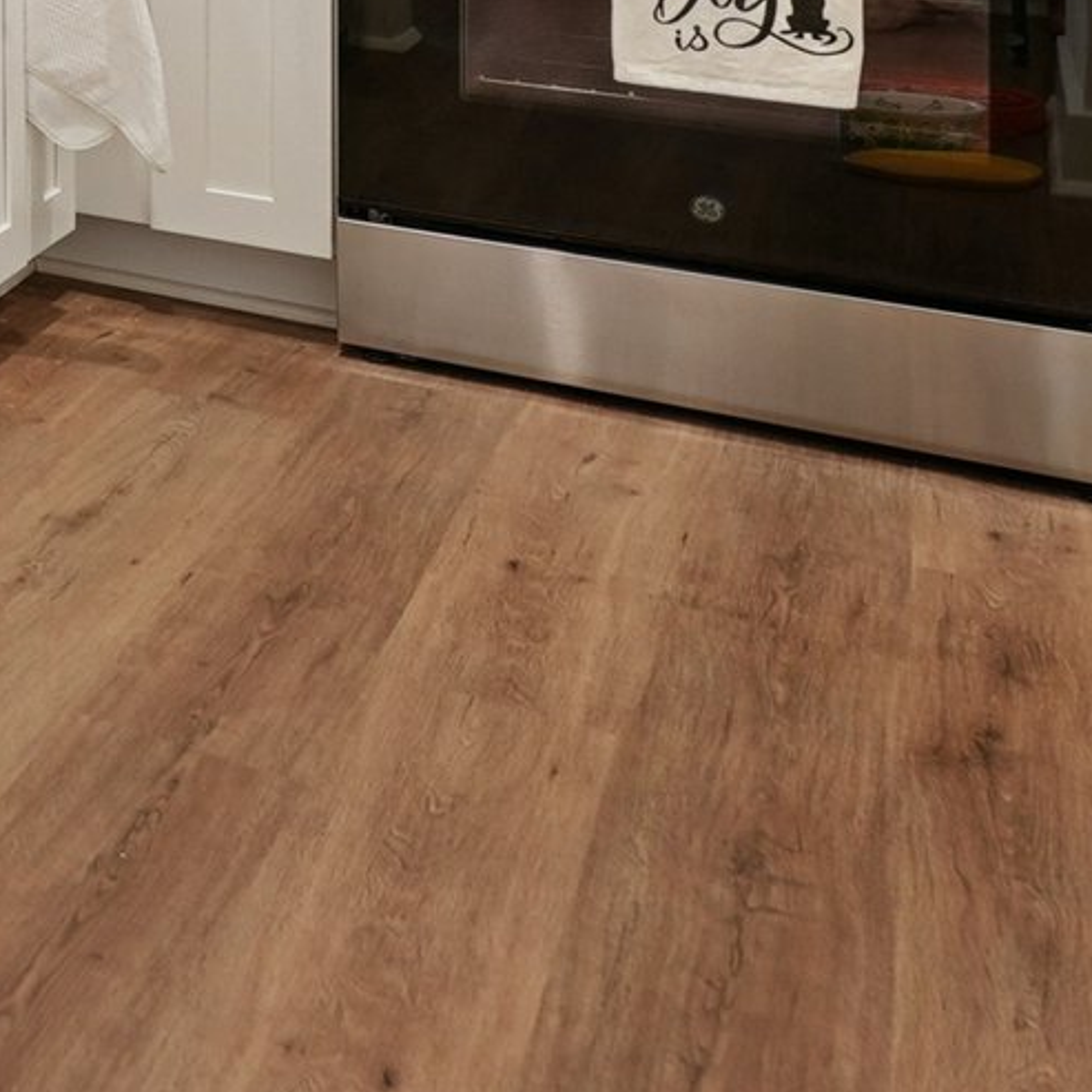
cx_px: -1105
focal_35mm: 56
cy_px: -364
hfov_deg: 18.8
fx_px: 2005
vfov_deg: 25.7
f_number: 7.1
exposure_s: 1/30
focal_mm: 15.9
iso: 800
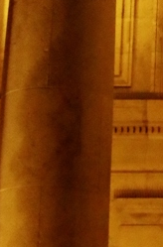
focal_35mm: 214
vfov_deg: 9.6
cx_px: 318
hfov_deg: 6.2
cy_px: -3
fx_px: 1466
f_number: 13
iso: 6400
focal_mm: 35
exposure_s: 1/13
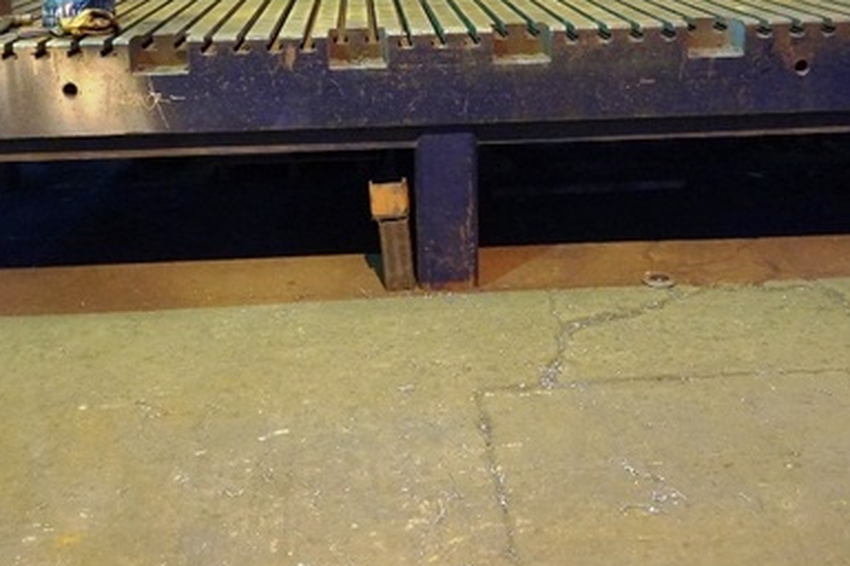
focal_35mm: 45
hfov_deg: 43.6
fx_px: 1062
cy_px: 130
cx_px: 394
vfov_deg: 29.3
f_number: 3.5
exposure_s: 1/80
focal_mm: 16
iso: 3200
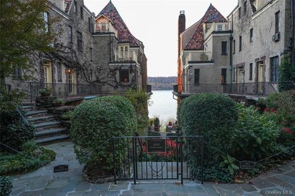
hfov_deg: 73.8
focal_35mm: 24
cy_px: 98
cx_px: 148
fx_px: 197
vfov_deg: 53.1
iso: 1250
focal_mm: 24
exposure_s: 1/160
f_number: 5.6
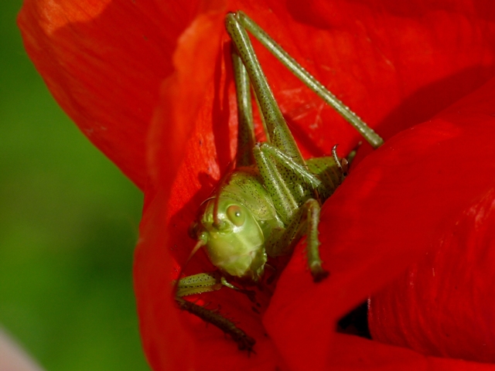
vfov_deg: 9.6
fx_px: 2216
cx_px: 248
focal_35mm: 155
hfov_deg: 12.7
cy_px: 186
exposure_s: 1/250
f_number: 5.6
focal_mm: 15.5
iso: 100
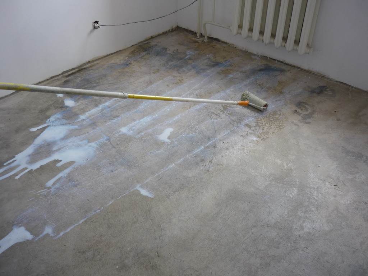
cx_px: 184
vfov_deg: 42.9
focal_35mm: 33
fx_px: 351
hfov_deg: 55.4
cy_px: 138
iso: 100
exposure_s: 1/50
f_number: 2.8
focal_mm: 5.5
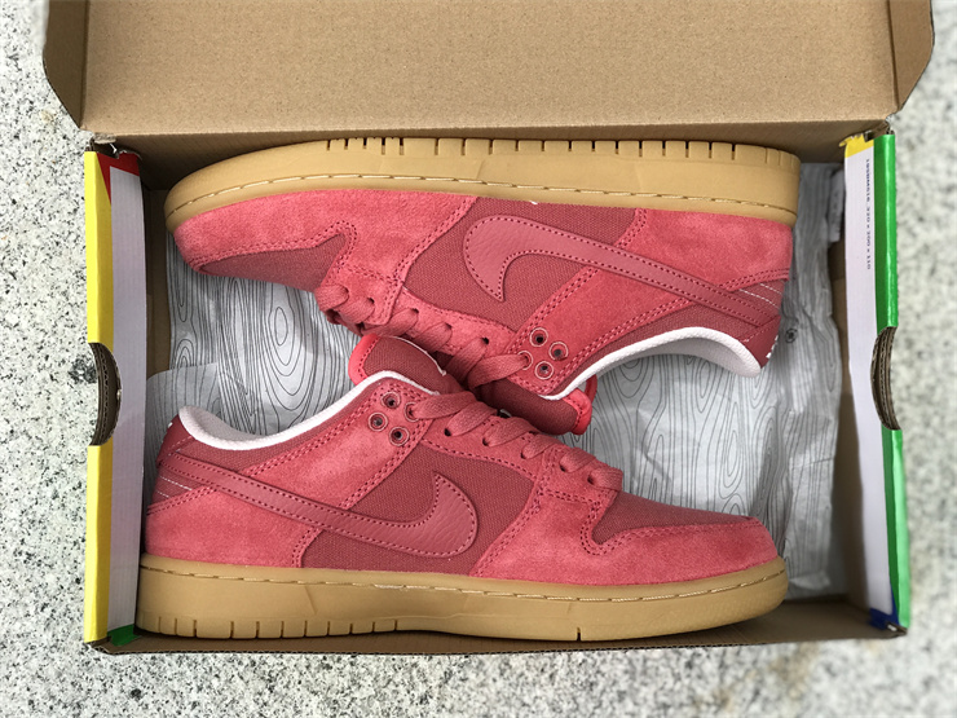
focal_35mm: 57
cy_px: 359
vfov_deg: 25.7
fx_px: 1576
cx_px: 478
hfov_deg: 33.8
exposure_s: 1/50
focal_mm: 6.6
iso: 25
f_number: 2.8
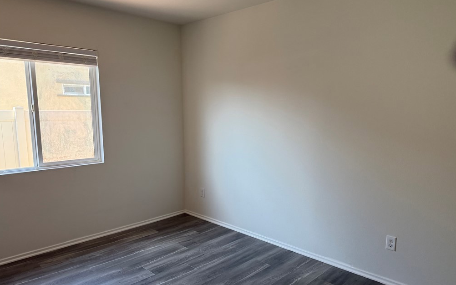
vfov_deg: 47.5
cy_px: 158
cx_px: 229
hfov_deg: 70.4
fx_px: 323
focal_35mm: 26
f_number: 1.78
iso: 200
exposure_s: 1/232
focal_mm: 6.76
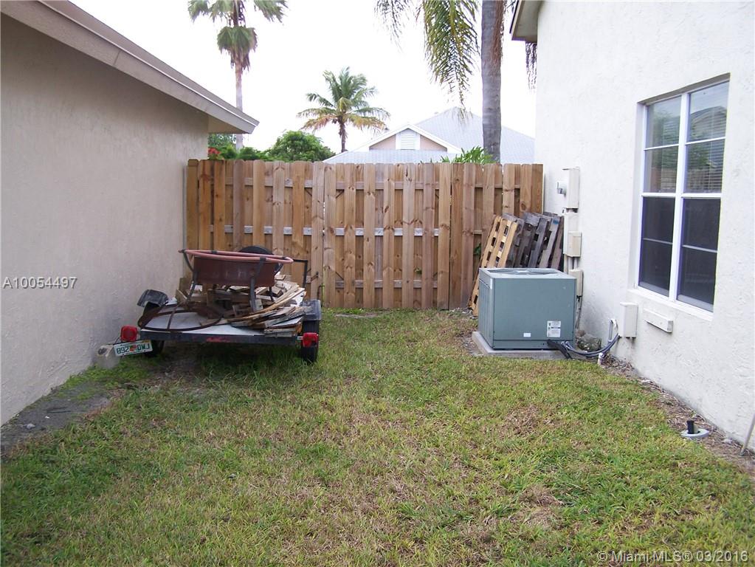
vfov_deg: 37.7
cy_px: 284
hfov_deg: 49.0
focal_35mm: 38
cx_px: 378
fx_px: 829
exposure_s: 1/125
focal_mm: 6.3
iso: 80
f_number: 2.8
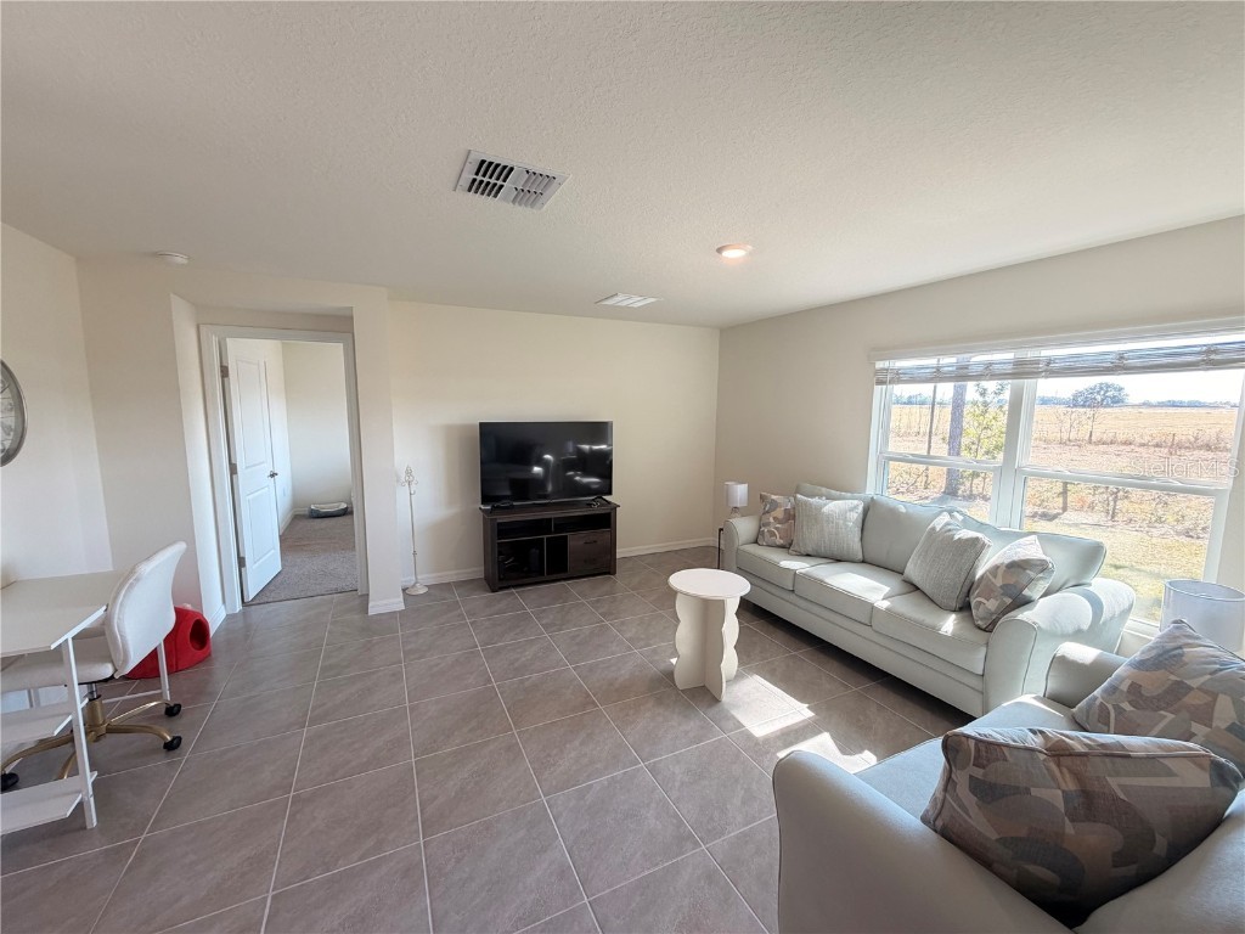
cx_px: 622
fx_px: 504
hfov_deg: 102.1
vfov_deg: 85.7
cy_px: 467
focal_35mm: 14
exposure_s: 1/120
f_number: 2.2
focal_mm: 2.22
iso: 160
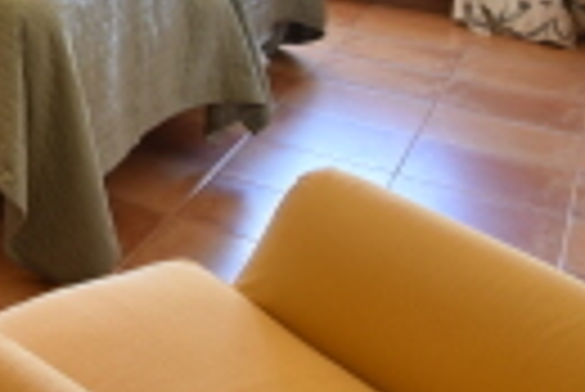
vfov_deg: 20.8
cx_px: -459
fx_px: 960
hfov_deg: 21.8
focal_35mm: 59
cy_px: -128
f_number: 8
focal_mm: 10
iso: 100
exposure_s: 1/3
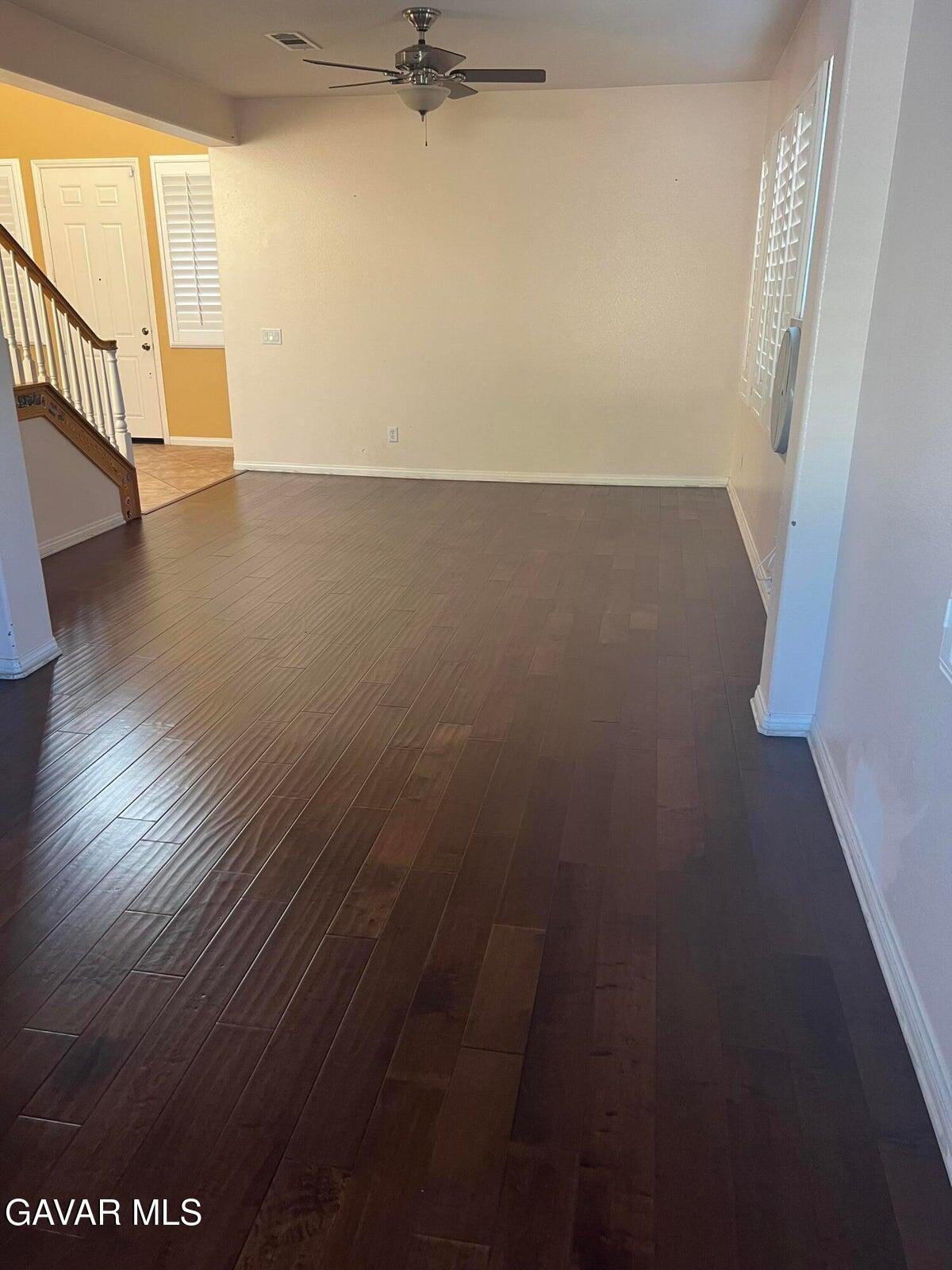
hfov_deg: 53.1
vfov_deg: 67.3
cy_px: 635
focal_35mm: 26
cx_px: 476
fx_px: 953
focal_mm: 5.7
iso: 125
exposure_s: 1/73
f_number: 1.5
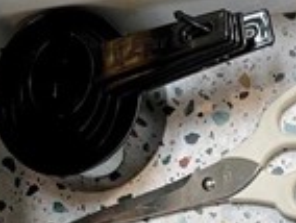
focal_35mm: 117
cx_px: 202
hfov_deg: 16.8
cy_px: 431
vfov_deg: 11.5
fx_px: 1002
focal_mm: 4.2
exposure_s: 1/60
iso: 100
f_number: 1.6
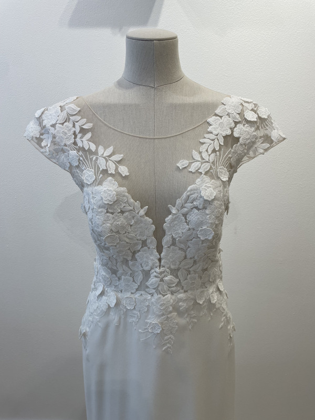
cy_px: 210
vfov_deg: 67.3
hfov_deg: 53.1
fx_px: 315
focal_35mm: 26
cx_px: 158
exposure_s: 1/108
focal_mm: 4.2
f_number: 1.6
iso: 32
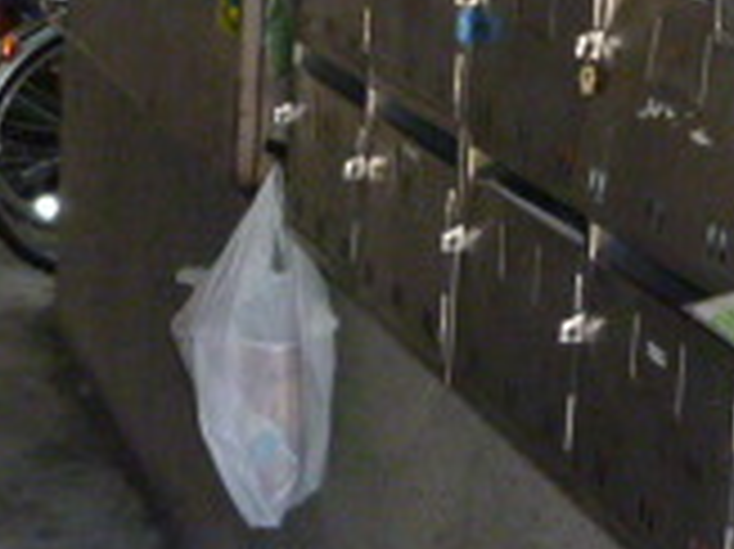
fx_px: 2076
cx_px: 707
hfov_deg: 19.5
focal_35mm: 98
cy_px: -90
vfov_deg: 14.6
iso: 320
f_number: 2.8
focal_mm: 4.5
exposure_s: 1/30
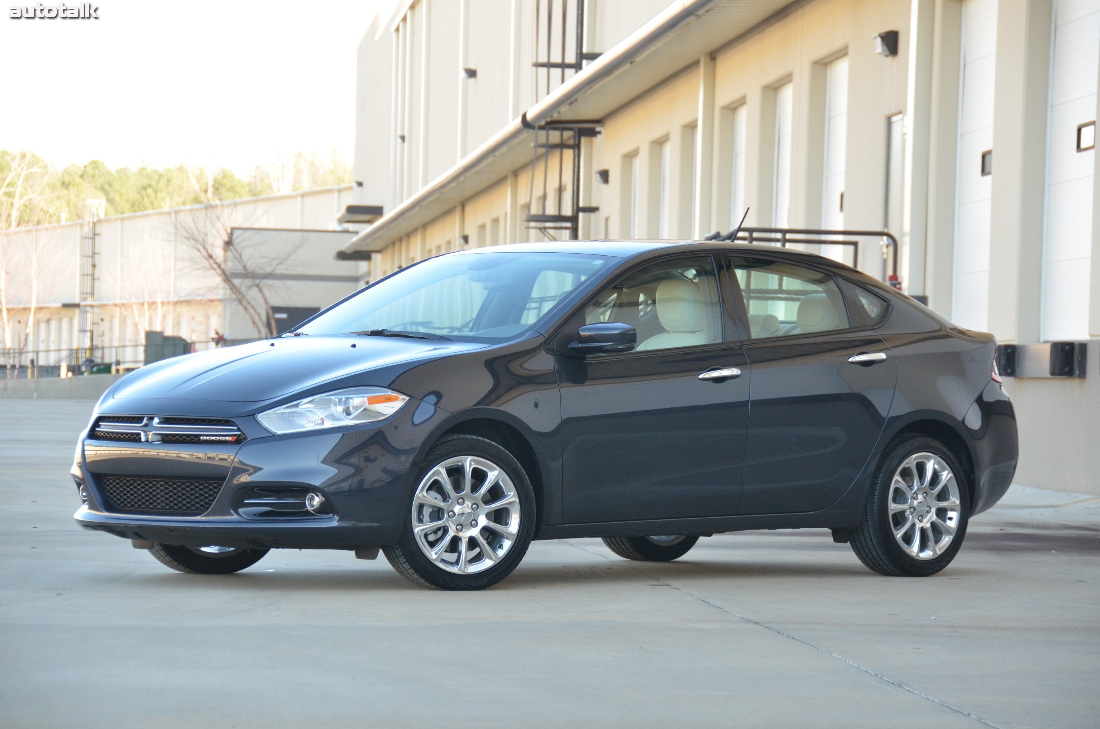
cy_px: 364
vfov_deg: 9.6
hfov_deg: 14.4
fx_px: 4345
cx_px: 550
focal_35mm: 142
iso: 1000
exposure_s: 1/500
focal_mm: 95
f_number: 5.3
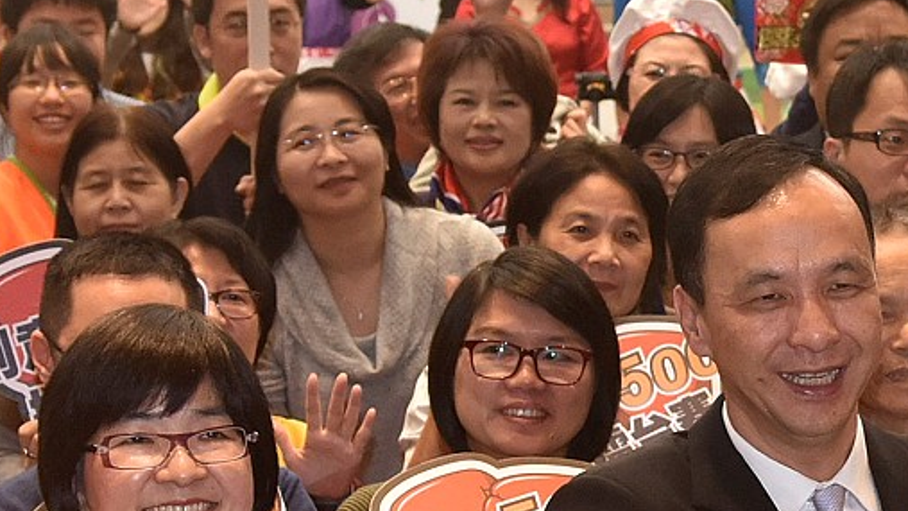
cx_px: 962
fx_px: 4478
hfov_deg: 11.4
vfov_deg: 6.5
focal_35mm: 186
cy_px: 334
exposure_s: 1/60
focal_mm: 44
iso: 1600
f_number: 5.6
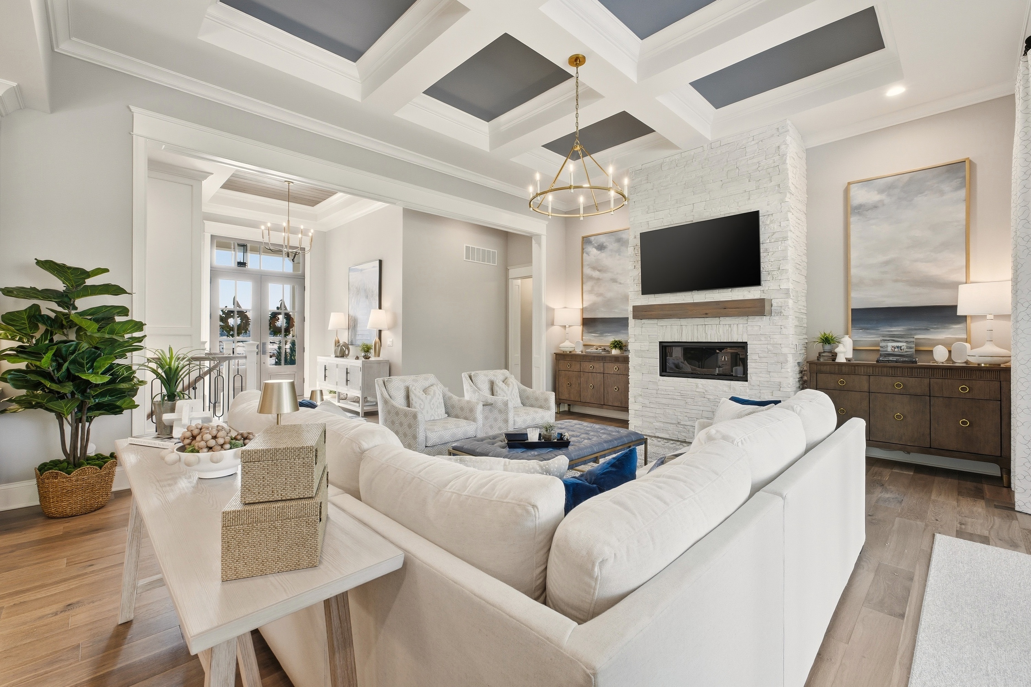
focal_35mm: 15
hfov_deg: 100.4
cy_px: 344
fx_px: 429
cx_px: 516
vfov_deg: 77.3
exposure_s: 1/320
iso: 400
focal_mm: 10
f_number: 9
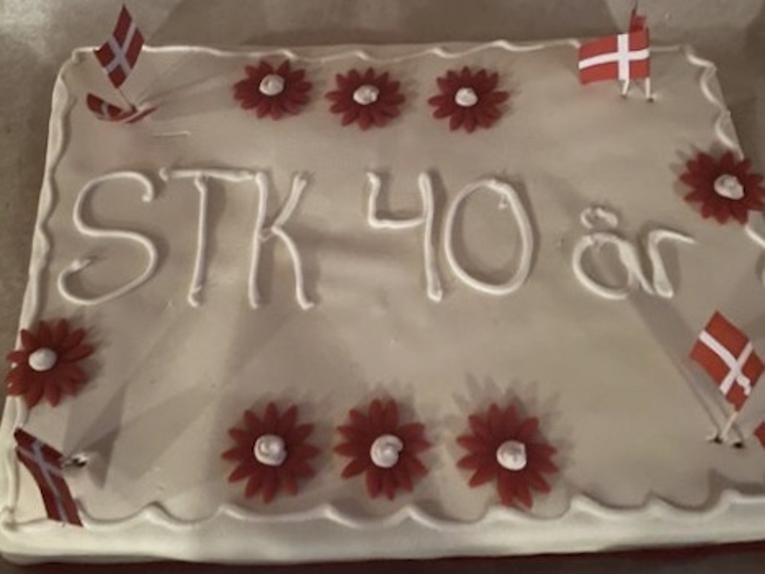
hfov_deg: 67.3
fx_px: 575
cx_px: 382
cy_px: 287
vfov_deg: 53.1
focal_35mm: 26
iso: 500
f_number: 1.8
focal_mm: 4.25
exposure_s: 1/10
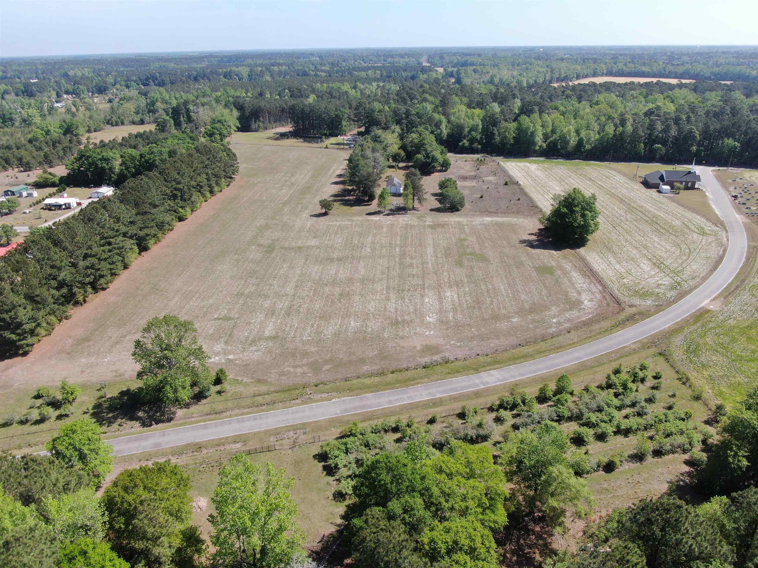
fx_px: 547
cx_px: 379
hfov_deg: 69.4
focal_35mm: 25
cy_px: 284
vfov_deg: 54.9
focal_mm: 4.48
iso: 100
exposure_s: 1/800
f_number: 2.8
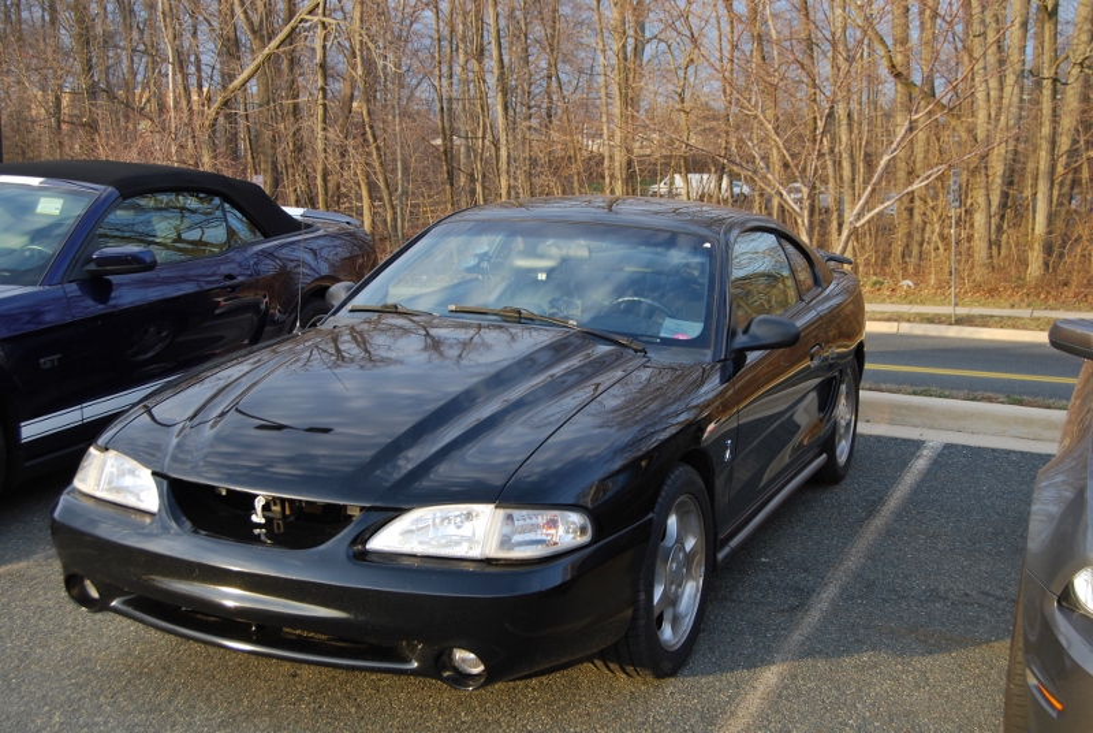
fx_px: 1368
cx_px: 546
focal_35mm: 45
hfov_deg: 43.5
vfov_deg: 30.0
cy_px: 366
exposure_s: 1/160
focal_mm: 30
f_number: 6.3
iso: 200
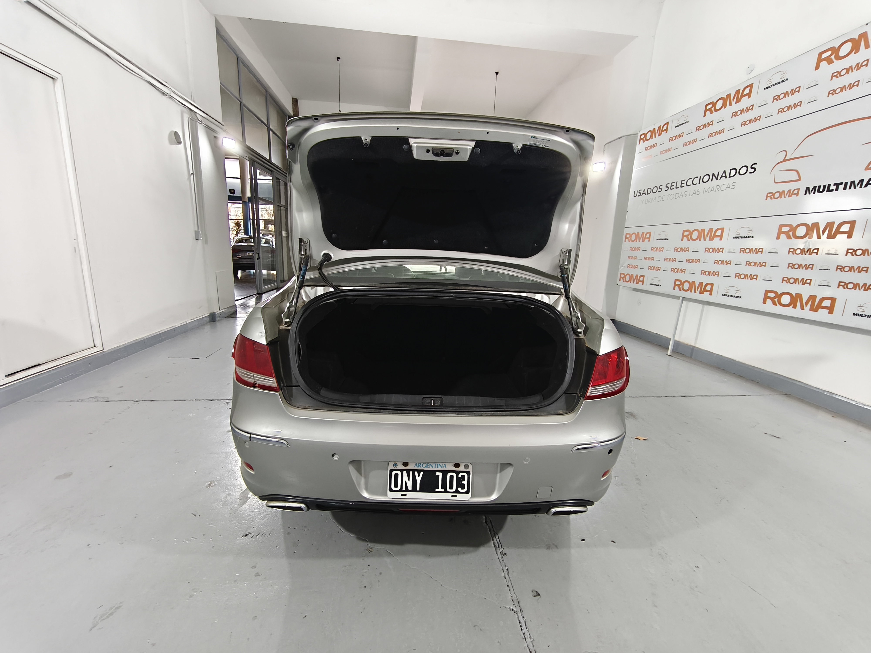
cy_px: 326
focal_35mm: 15
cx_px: 436
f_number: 2.2
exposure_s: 1/33.3
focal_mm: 1.91
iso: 250
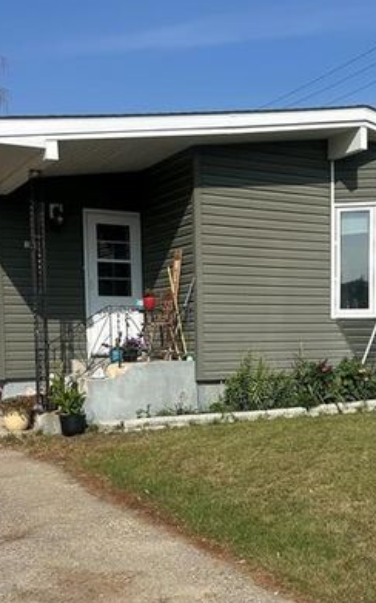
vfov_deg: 42.3
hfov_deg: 27.3
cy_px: 382
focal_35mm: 47
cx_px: 239
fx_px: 771
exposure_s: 1/5319
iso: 50
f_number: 1.5
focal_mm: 5.7
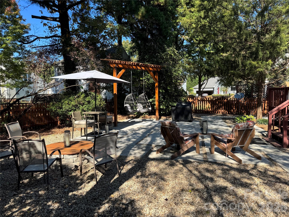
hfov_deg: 71.6
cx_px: 144
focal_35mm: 24
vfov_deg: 56.8
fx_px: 200
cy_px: 108
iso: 80
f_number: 1.78
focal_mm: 6.76
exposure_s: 1/1238
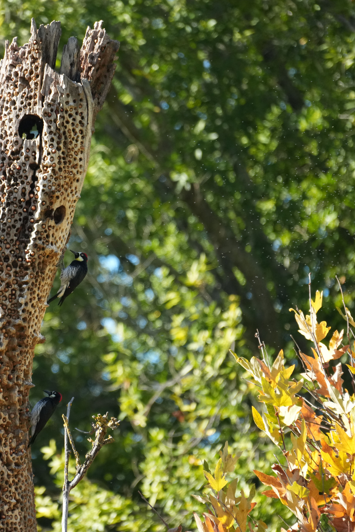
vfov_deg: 4.6
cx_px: 57
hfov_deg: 3.0
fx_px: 6671
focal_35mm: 451
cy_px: 266
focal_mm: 300
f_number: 7.1
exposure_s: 1/1250
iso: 2000
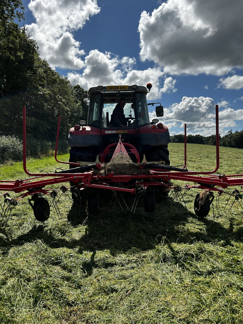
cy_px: 162
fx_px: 243
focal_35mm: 26
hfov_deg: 53.1
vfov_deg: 67.3
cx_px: 122
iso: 50
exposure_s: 1/5882
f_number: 1.5
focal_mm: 5.7
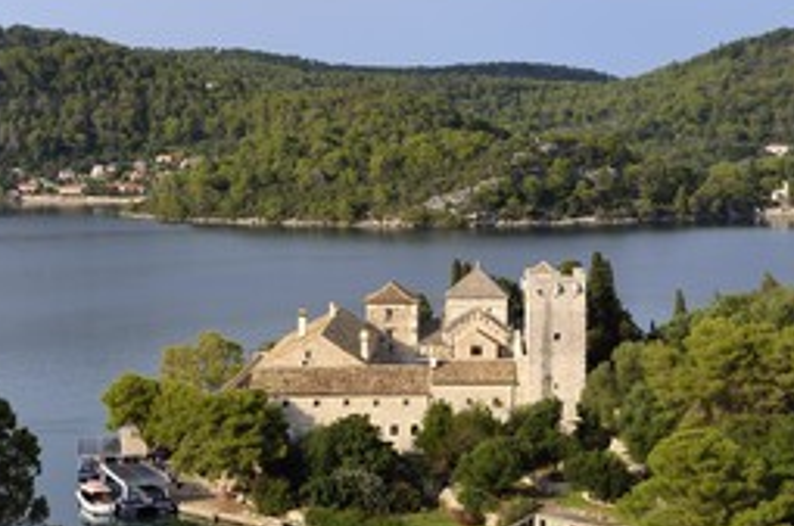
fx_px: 1893
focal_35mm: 86
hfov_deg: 23.6
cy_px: 389
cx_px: 307
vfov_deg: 15.8
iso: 200
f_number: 10
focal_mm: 52
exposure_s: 1/320
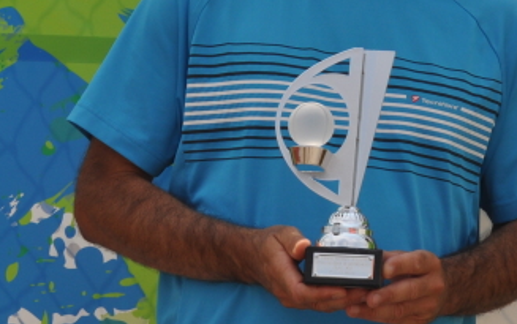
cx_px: 669
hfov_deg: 10.7
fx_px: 2693
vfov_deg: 6.8
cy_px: -57
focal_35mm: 191
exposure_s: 1/320
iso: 200
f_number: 9
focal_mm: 40
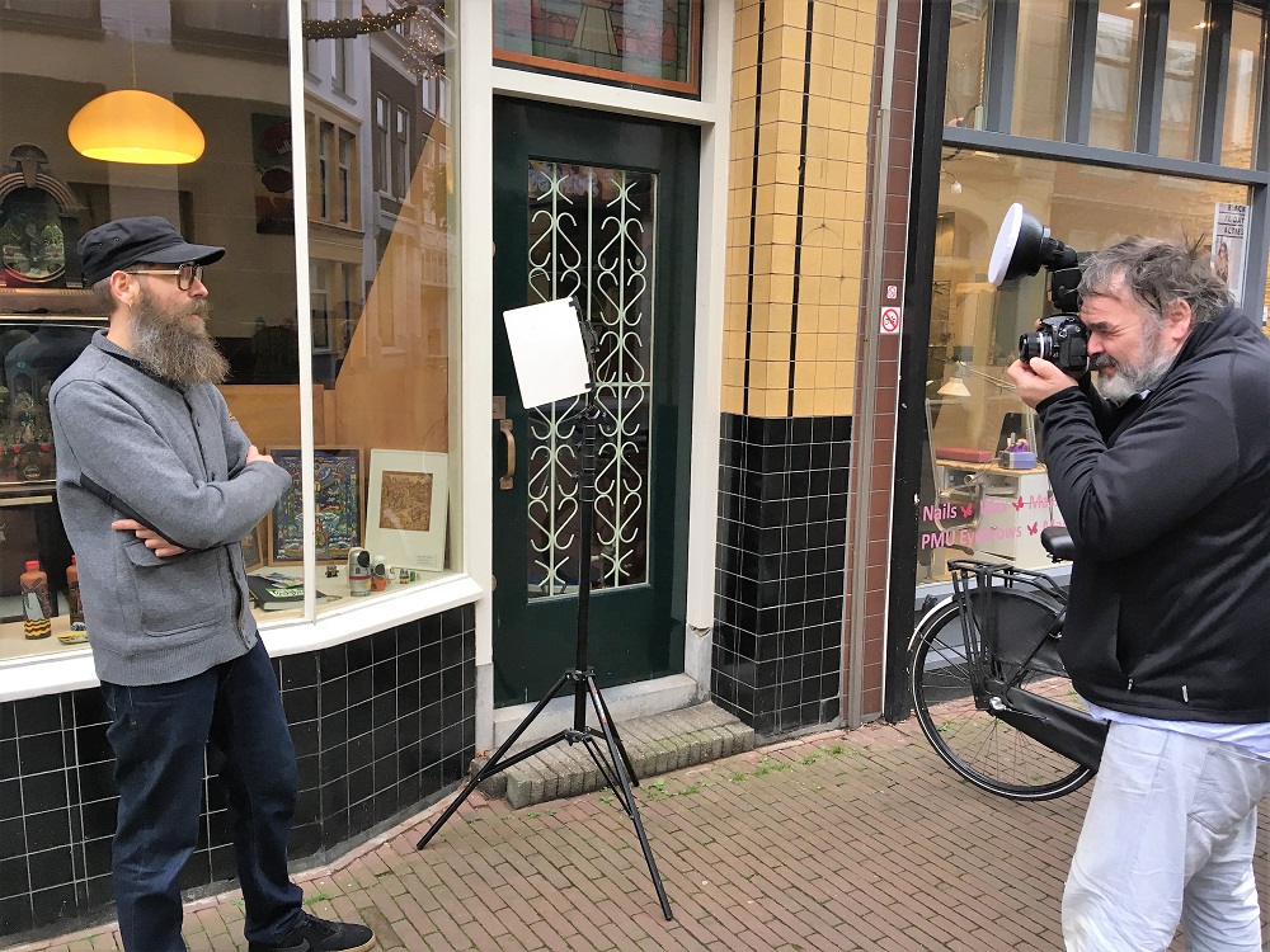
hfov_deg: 61.7
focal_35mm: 29
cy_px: 476
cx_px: 635
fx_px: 1064
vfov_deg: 48.2
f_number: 2.2
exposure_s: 1/33
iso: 64
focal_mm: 4.15
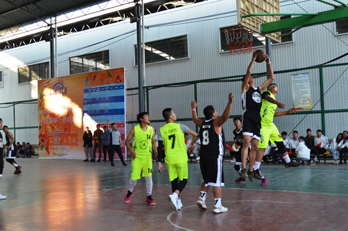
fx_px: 377
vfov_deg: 34.2
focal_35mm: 39
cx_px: 174
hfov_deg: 49.6
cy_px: 116
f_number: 7.1
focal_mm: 26
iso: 1600
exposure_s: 1/320
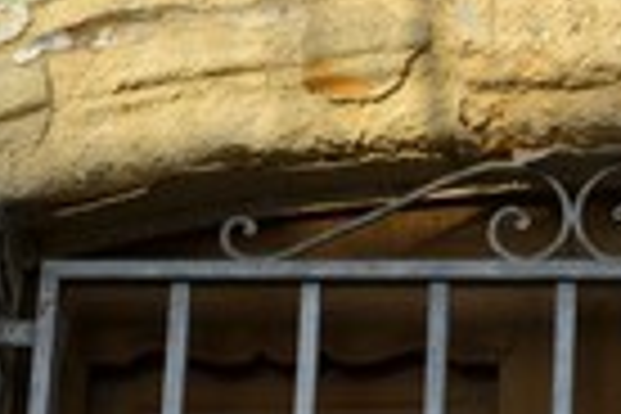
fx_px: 3674
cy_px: -32
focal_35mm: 213
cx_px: 774
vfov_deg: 6.4
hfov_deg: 9.5
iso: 400
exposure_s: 1/320
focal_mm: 70
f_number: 11
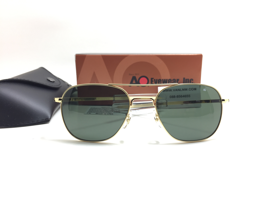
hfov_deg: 61.7
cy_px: 102
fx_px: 226
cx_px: 135
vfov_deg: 48.2
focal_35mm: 29
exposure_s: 1/50
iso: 40
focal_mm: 4.15
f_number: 2.2
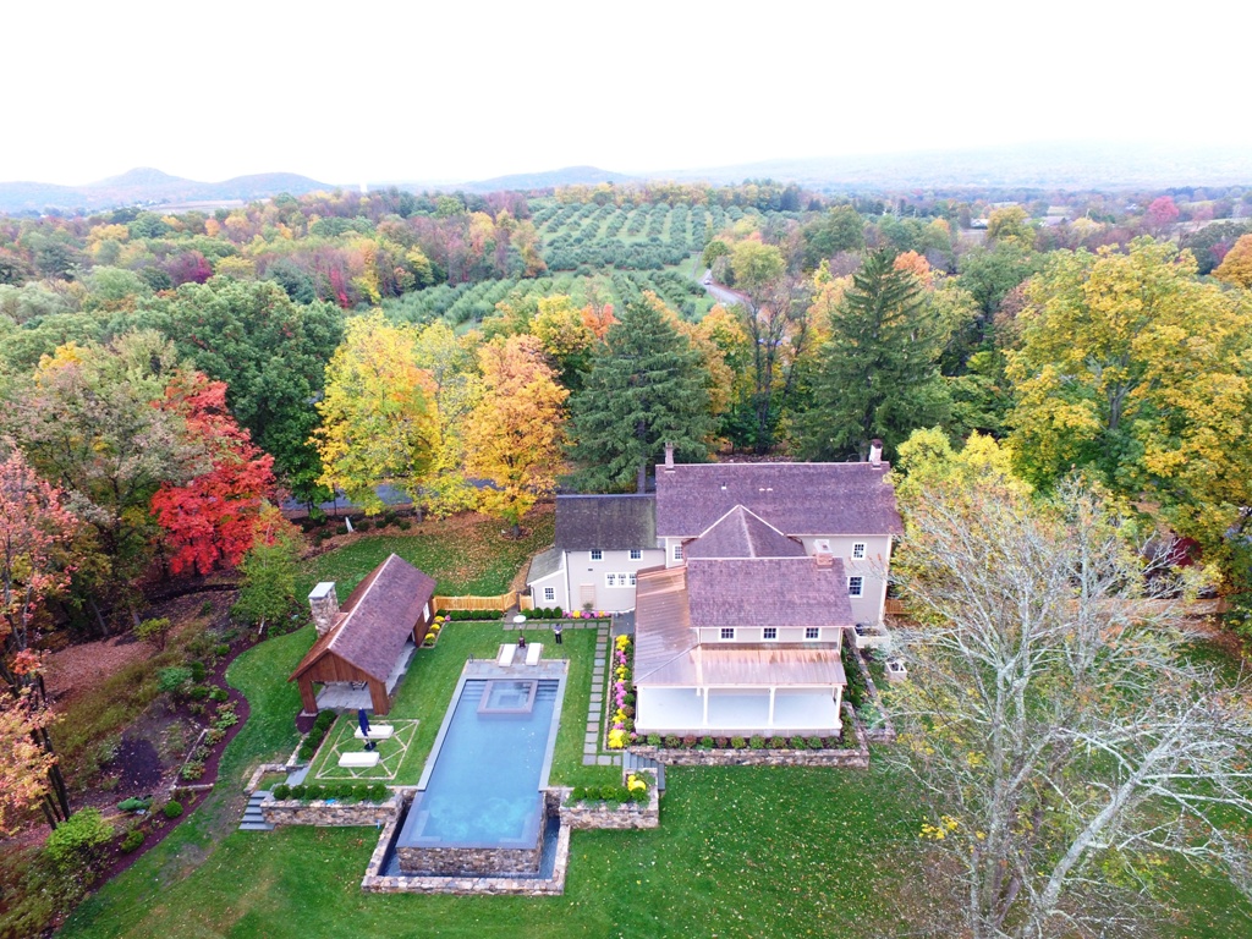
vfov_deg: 66.0
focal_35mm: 20
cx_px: 626
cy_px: 470
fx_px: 723
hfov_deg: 81.7
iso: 184
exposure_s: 1/25
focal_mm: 3.61
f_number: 2.8
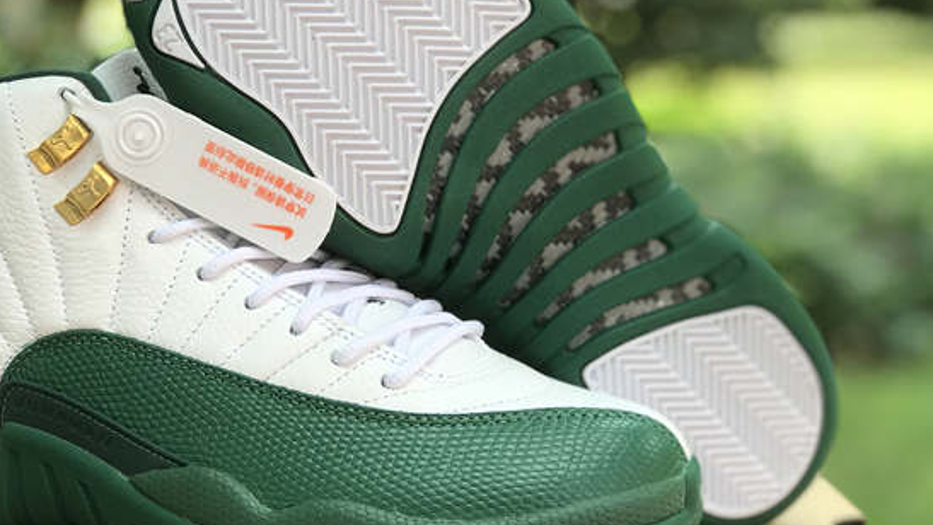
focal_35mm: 84
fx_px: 2079
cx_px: 384
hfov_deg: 25.3
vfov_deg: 14.4
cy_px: 272
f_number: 2.8
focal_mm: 6.6
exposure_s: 1/103
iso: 20
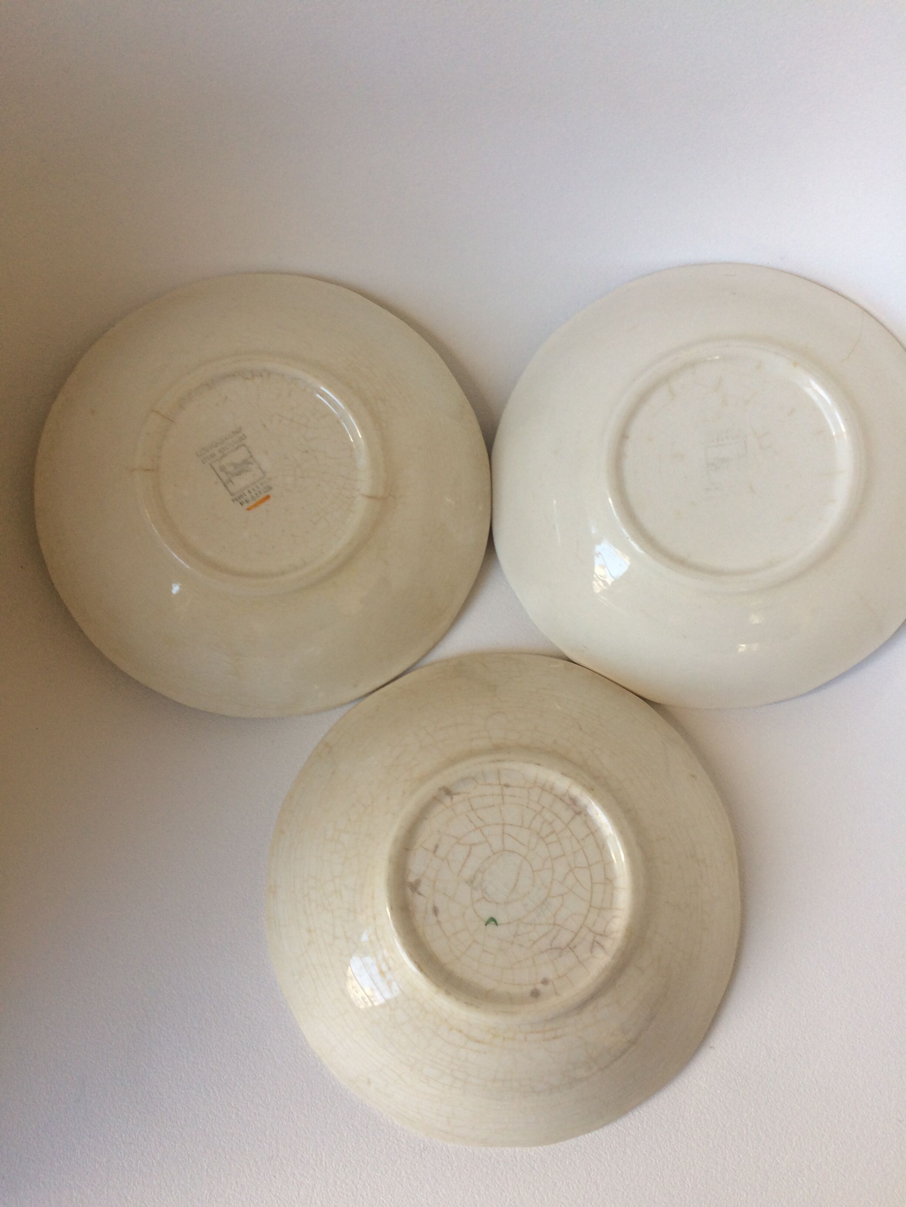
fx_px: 1012
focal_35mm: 29
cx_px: 453
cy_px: 604
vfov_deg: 61.7
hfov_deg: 48.2
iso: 50
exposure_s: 1/50
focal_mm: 4.15
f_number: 2.2
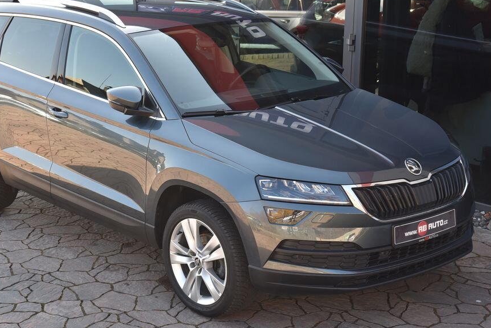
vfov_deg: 18.4
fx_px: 1010
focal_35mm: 74
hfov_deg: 27.3
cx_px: 205
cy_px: 160
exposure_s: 1/200
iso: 500
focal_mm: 62
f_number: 7.1
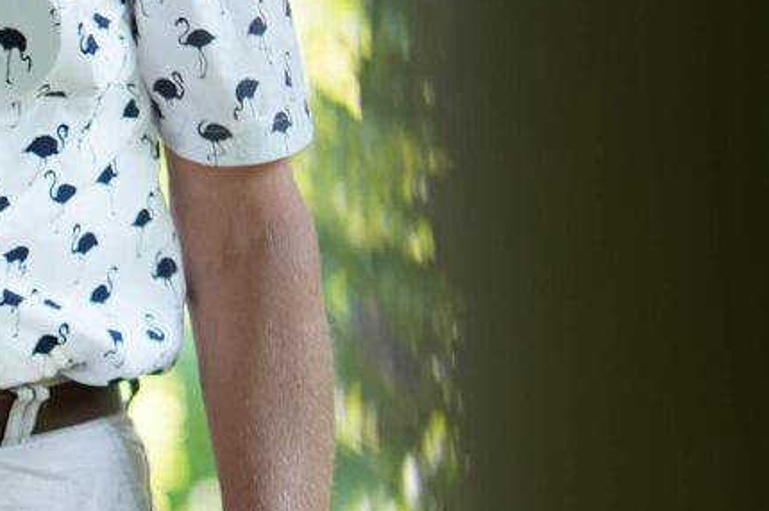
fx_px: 6361
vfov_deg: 4.6
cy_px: 417
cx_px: -295
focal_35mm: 298
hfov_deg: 6.8
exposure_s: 1/500
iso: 100
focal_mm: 50
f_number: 1.4
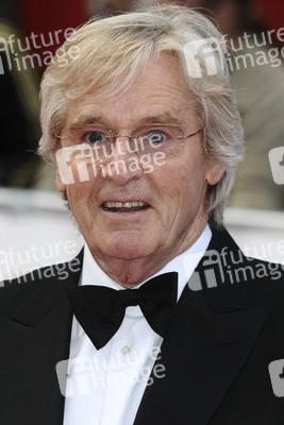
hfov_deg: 5.2
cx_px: 142
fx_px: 3103
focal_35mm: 262
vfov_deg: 7.8
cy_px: 212
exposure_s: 1/200
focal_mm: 175
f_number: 5
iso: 200
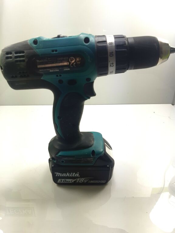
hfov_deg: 53.1
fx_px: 175
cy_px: 116
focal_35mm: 26
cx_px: 88
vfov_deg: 67.3
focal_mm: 3.92
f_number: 1.7
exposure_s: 1/322
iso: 40
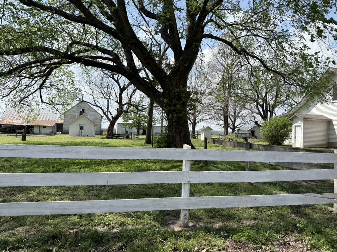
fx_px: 234
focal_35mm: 24
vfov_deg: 56.8
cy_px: 126
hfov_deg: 71.6
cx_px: 168
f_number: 1.78
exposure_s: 1/3953
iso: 80
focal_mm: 6.76
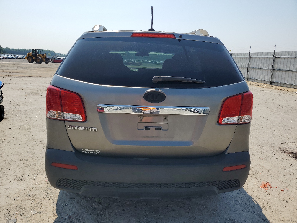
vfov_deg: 53.1
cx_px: 148
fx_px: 223
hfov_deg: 67.3
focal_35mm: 26
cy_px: 112
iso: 50
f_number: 1.5
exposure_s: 1/5000
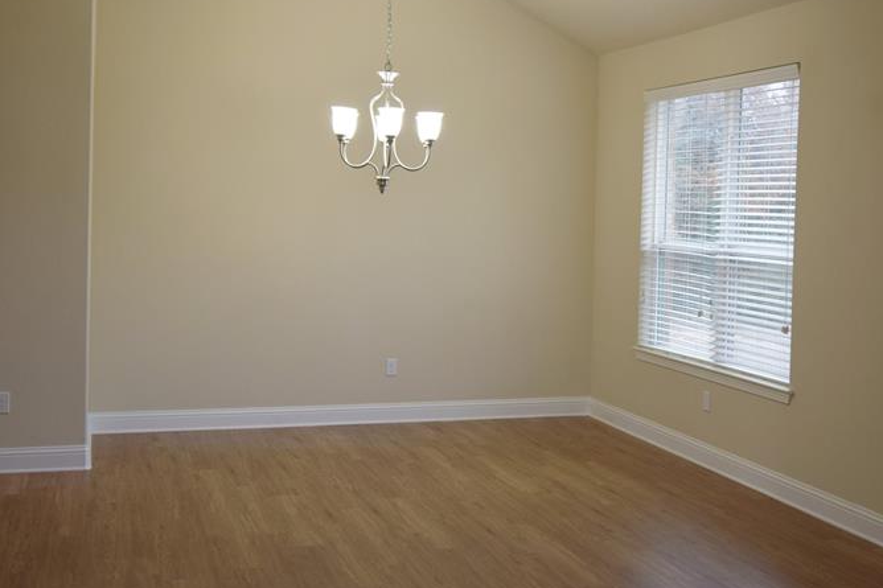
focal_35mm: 46
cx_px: 443
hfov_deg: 42.8
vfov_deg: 29.1
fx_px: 1128
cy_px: 221
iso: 400
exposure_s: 1/40
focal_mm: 20
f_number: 5.6
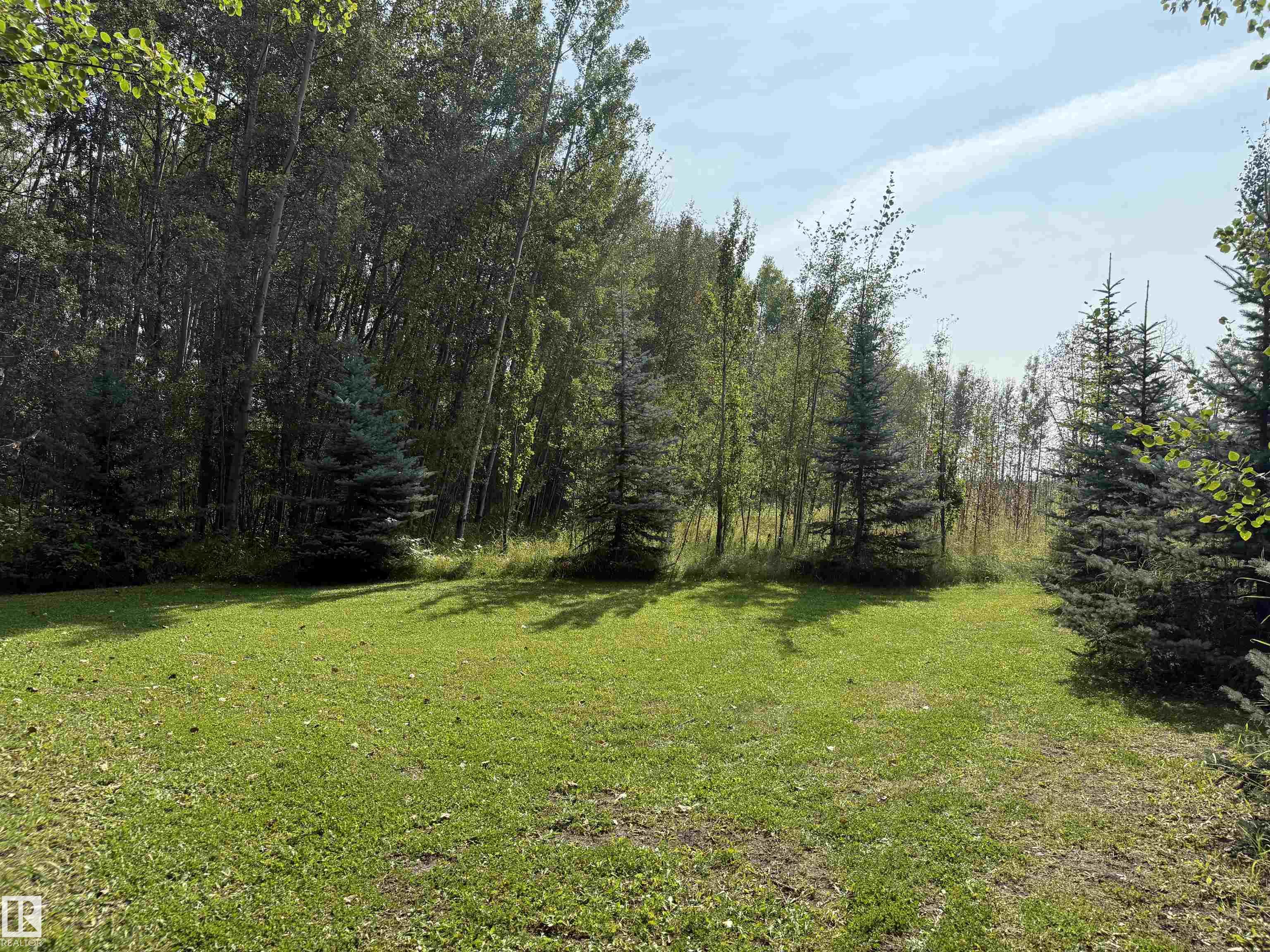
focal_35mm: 24
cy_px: 476
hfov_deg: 71.6
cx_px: 635
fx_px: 881
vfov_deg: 56.8
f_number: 1.78
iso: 100
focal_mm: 6.76
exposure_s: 1/3584
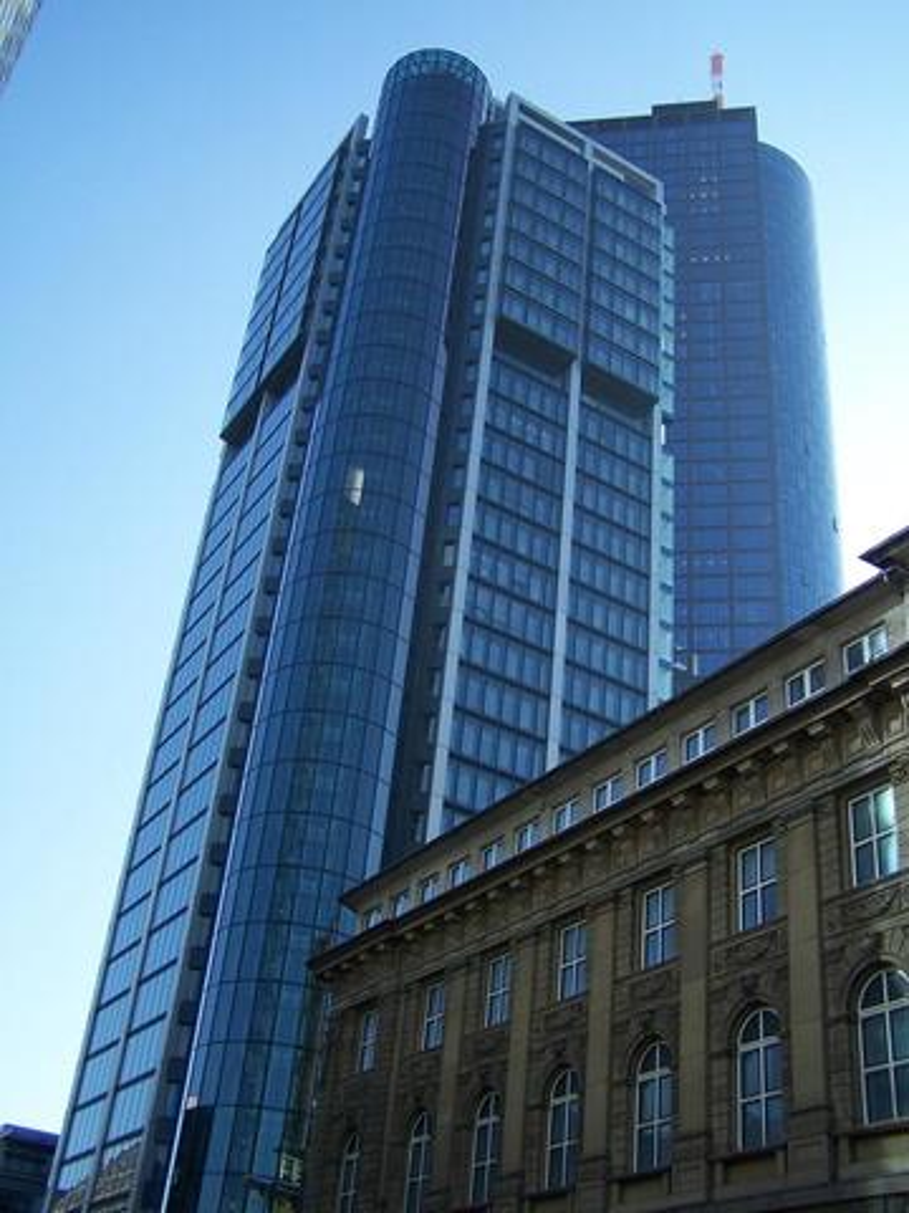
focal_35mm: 38
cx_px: 454
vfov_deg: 49.0
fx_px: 1330
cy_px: 606
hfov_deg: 37.7
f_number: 2.8
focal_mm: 6.3
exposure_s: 1/750
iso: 80
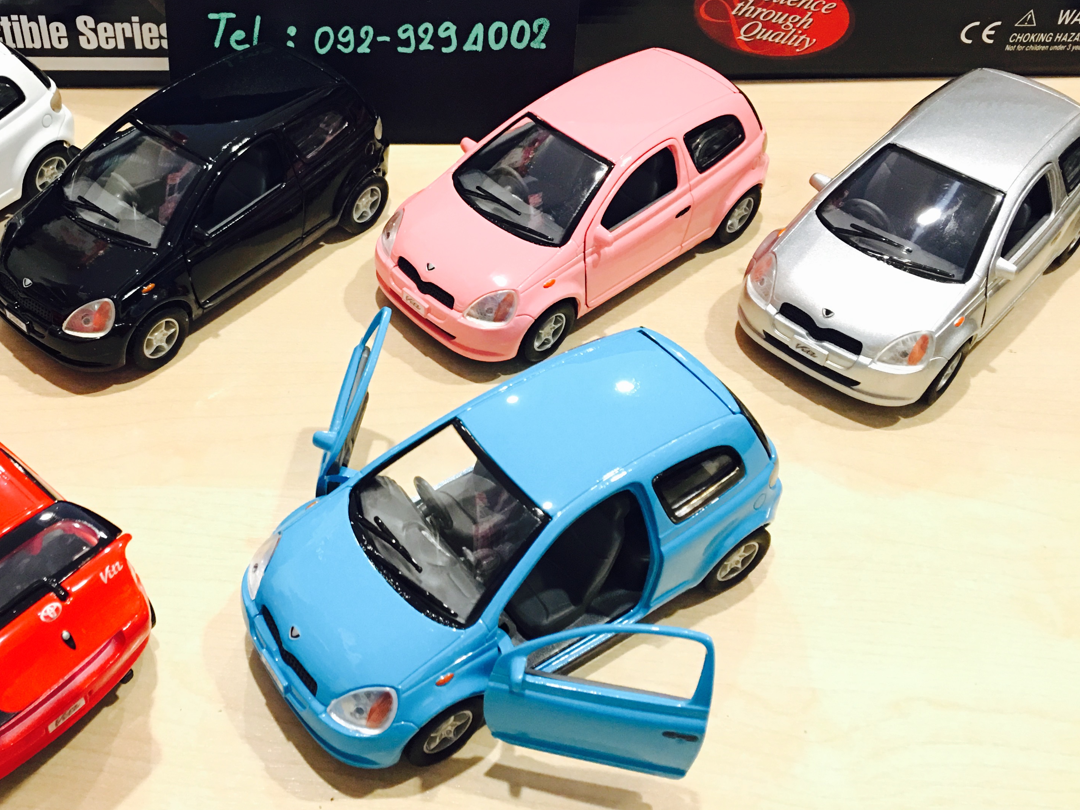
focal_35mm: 41
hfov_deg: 45.3
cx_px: 390
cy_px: 315
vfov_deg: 35.0
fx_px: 1279
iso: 125
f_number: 2.2
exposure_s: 1/17
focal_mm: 4.15
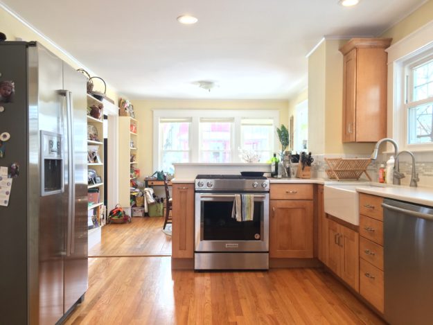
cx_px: 216
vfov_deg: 48.2
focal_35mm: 29
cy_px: 162
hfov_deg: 61.7
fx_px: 363
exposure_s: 1/30
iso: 64
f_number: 2.2
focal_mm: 4.15
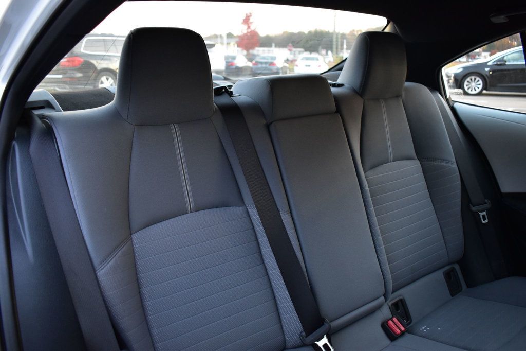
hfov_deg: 61.9
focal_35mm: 30
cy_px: 176
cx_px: 263
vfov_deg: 43.6
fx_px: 438
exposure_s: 1/8
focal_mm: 20
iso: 1600
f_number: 3.5
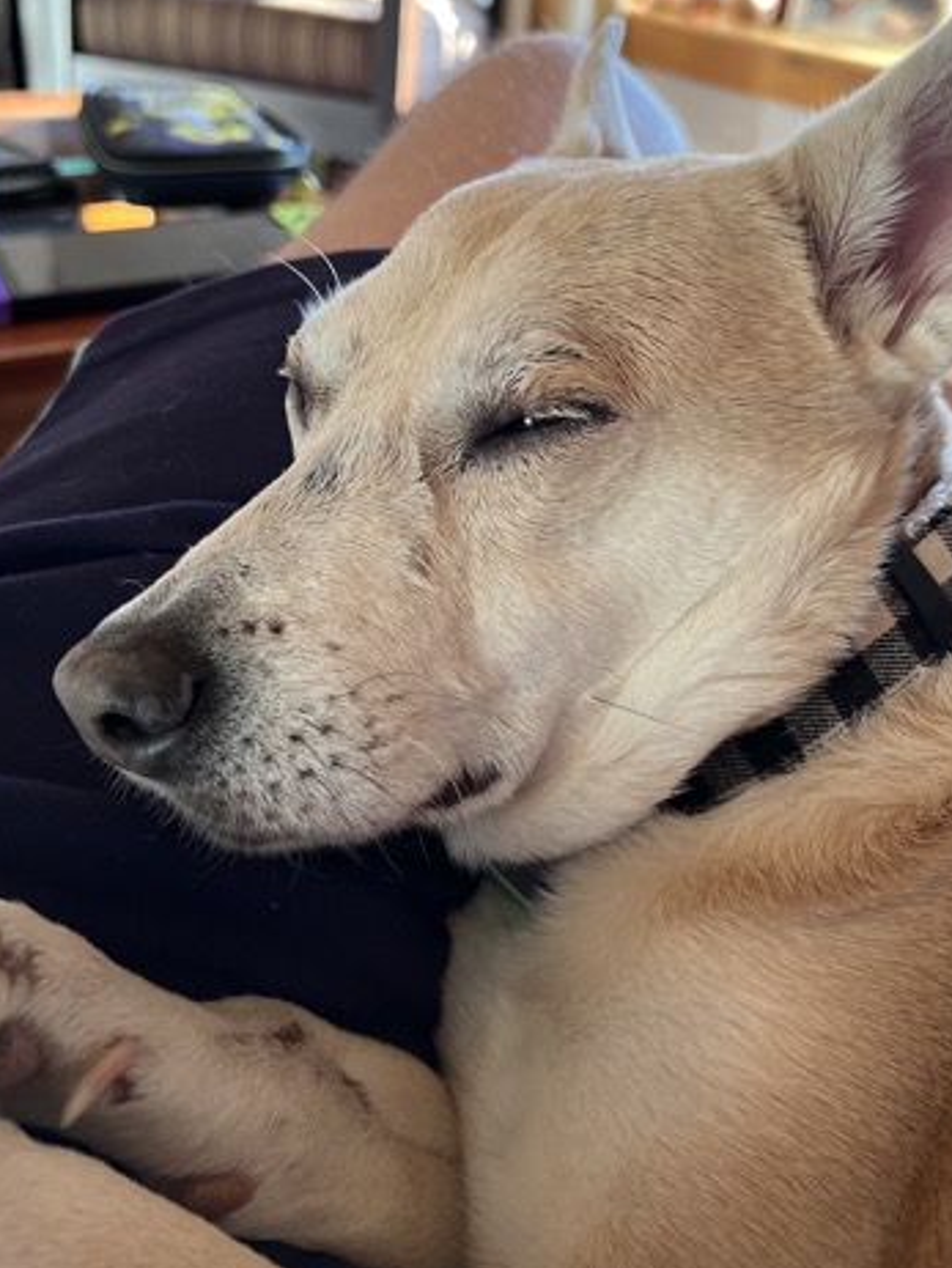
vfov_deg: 50.9
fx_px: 1319
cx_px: 587
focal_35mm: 36
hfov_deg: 39.5
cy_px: 497
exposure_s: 1/78
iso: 125
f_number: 1.5
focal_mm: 5.7
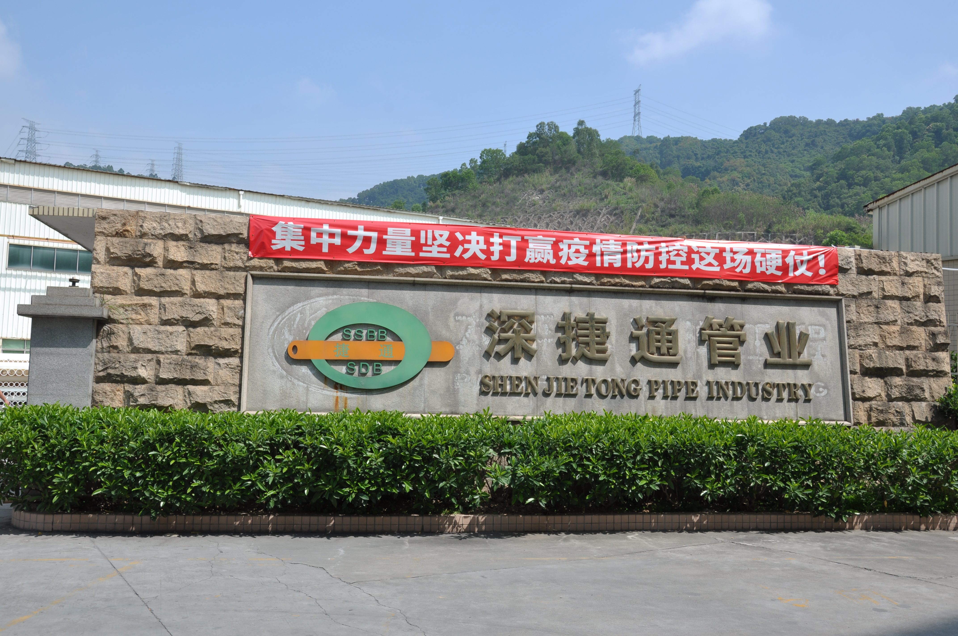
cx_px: 479
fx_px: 957
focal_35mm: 36
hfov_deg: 53.2
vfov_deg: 36.8
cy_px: 318
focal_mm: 24
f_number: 13
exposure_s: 1/125
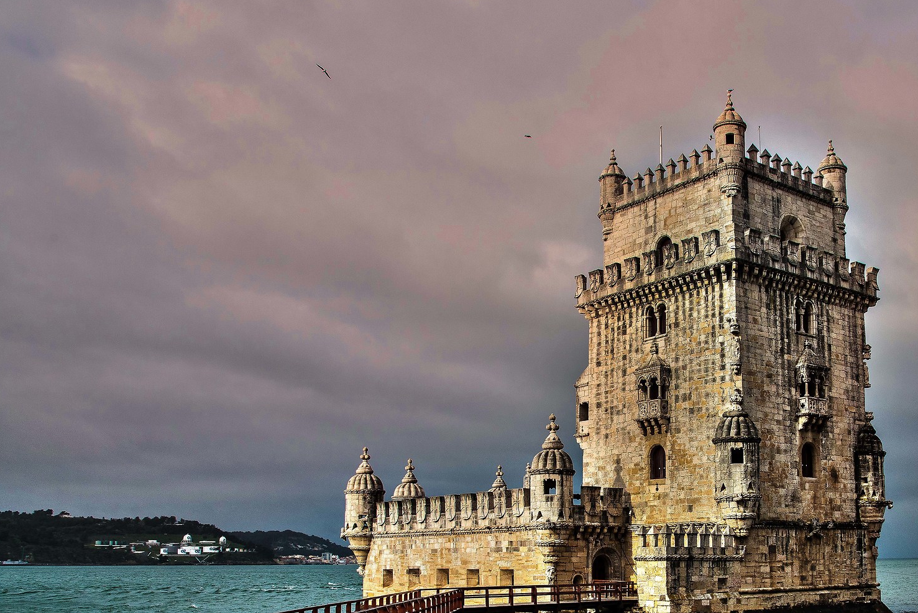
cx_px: 638
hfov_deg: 48.4
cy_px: 464
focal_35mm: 39
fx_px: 995
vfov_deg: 33.5
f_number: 11
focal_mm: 24
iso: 400
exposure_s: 1/400
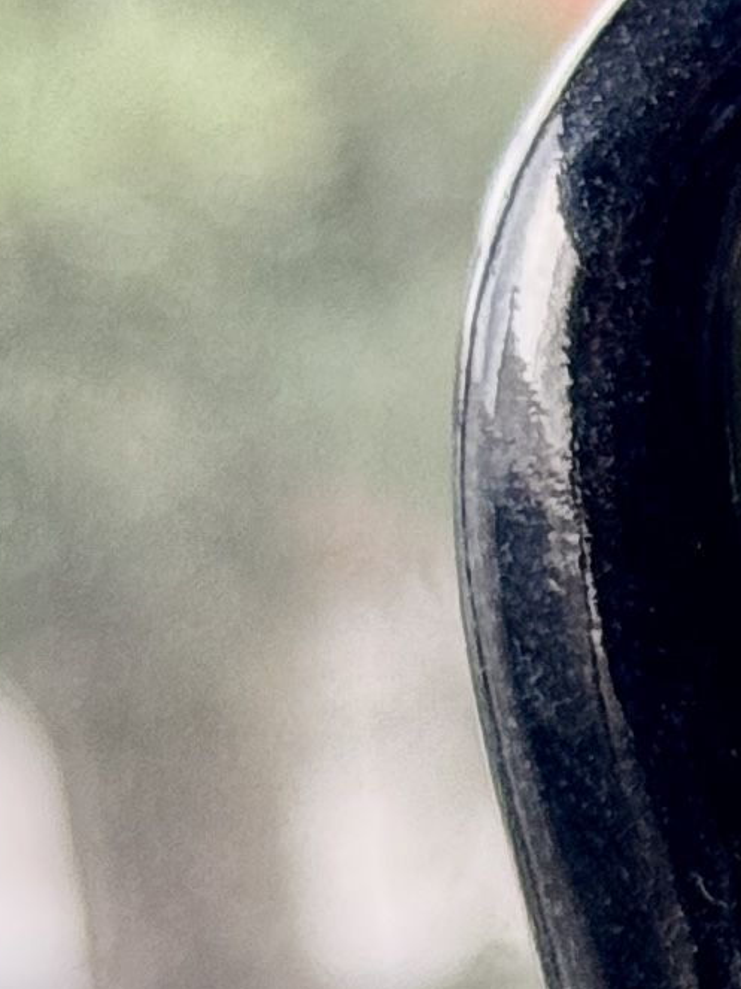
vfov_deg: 6.8
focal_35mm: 292
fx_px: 8337
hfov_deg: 4.9
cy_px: 1070
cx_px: 2041
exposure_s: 1/40
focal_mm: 6.76
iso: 320
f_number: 1.78
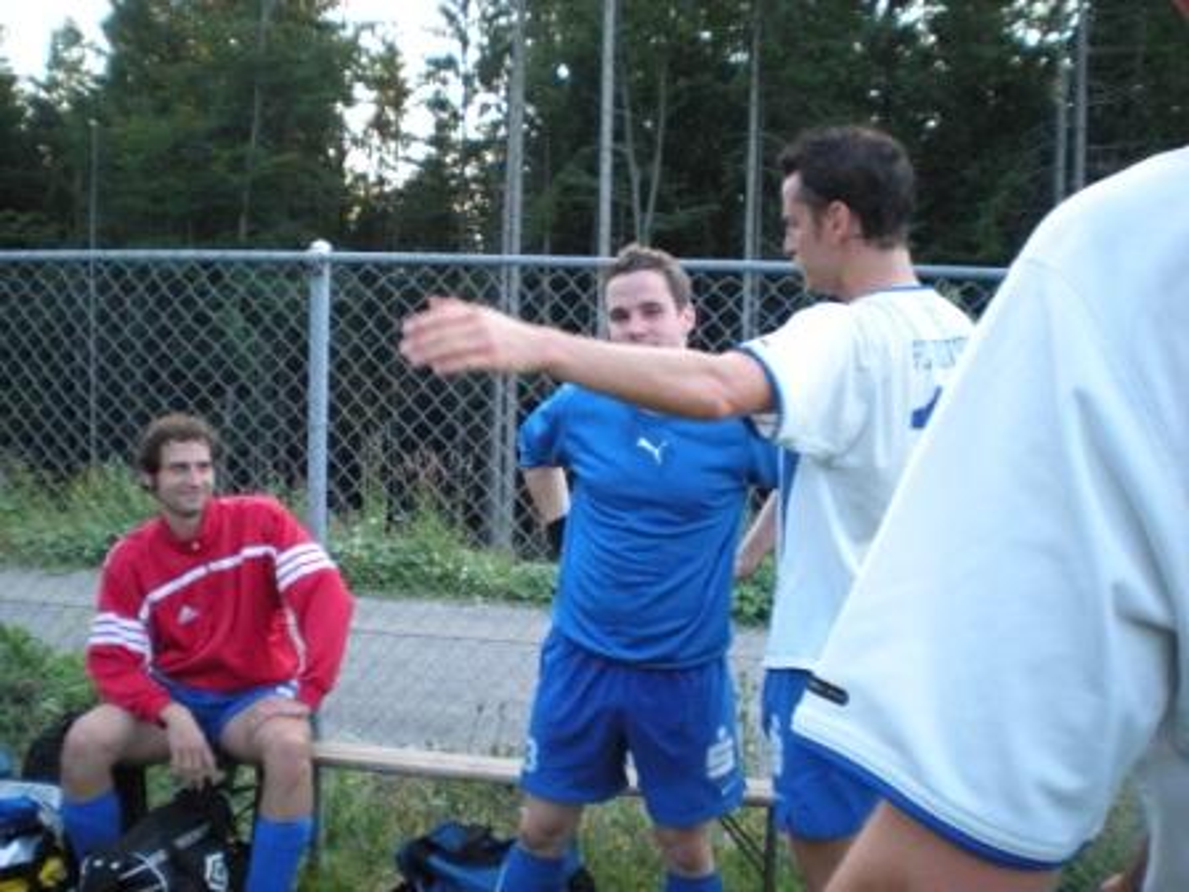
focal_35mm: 38
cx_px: 594
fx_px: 1305
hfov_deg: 49.0
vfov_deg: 37.7
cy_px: 446
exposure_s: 1/148
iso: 400
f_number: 3.1
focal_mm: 6.3
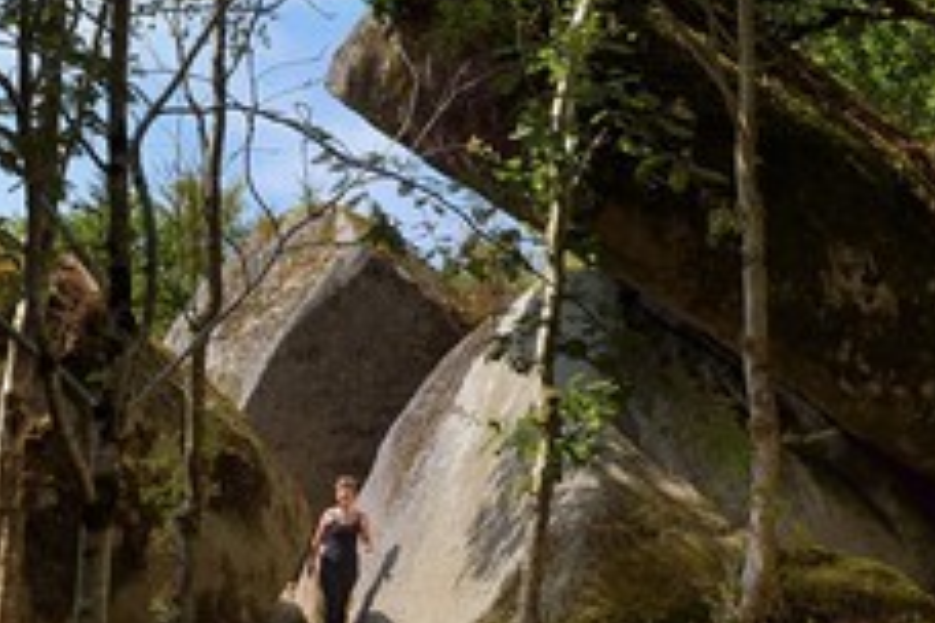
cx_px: 550
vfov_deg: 22.9
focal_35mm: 59
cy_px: 189
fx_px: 1532
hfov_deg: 33.9
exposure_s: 1/250
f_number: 13
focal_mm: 32
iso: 400
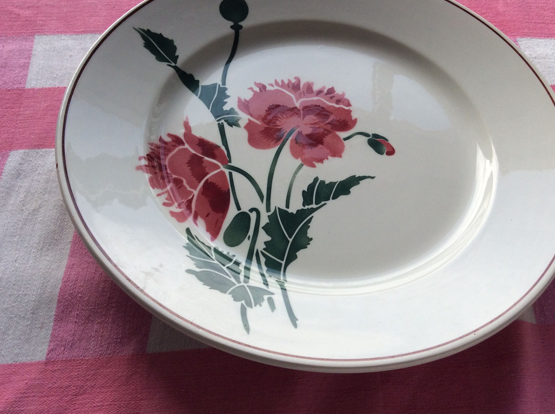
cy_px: 193
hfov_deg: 51.3
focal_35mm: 36
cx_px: 307
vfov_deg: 39.5
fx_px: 576
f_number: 2.4
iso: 32
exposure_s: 1/282
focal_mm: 3.3
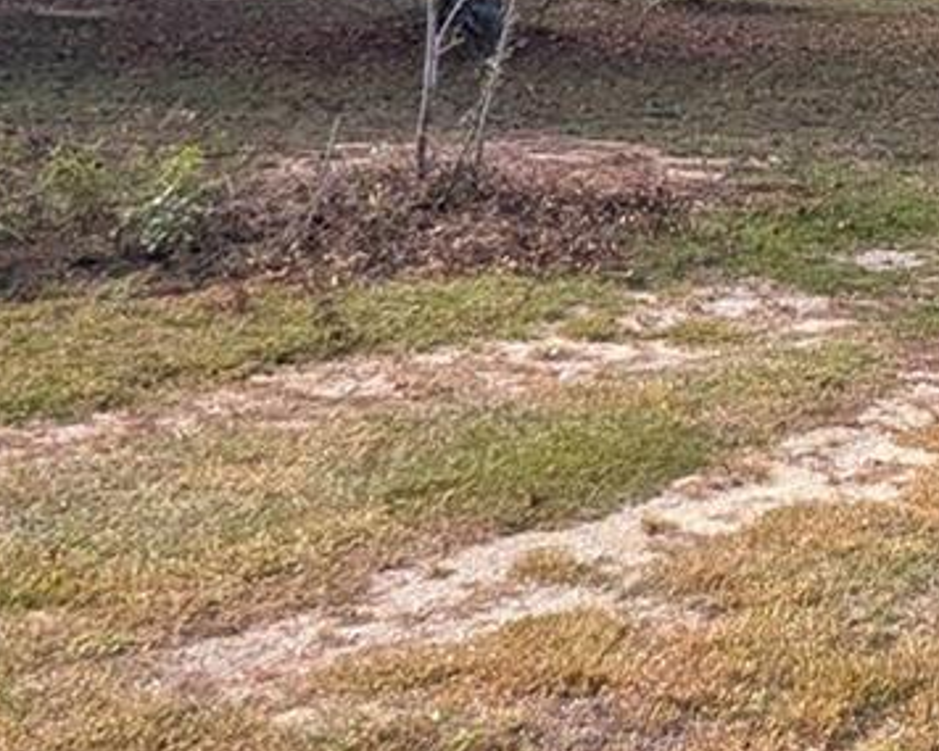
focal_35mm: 70
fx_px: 1946
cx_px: 1100
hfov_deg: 24.8
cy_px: -229
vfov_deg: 20.0
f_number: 2.2
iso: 49
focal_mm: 2.35
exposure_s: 1/6211
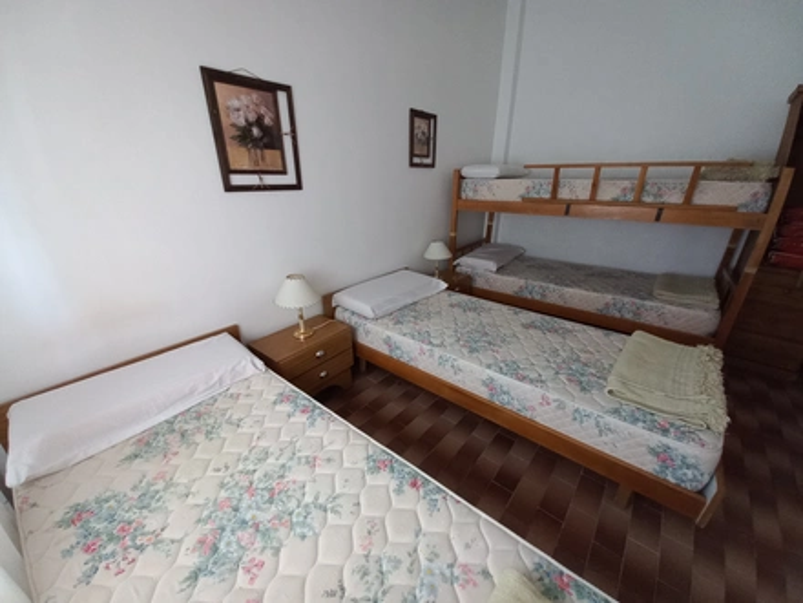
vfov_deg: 89.9
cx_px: 402
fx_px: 302
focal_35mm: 13
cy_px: 302
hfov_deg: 106.2
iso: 200
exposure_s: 1/25
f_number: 2.2
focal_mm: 1.42
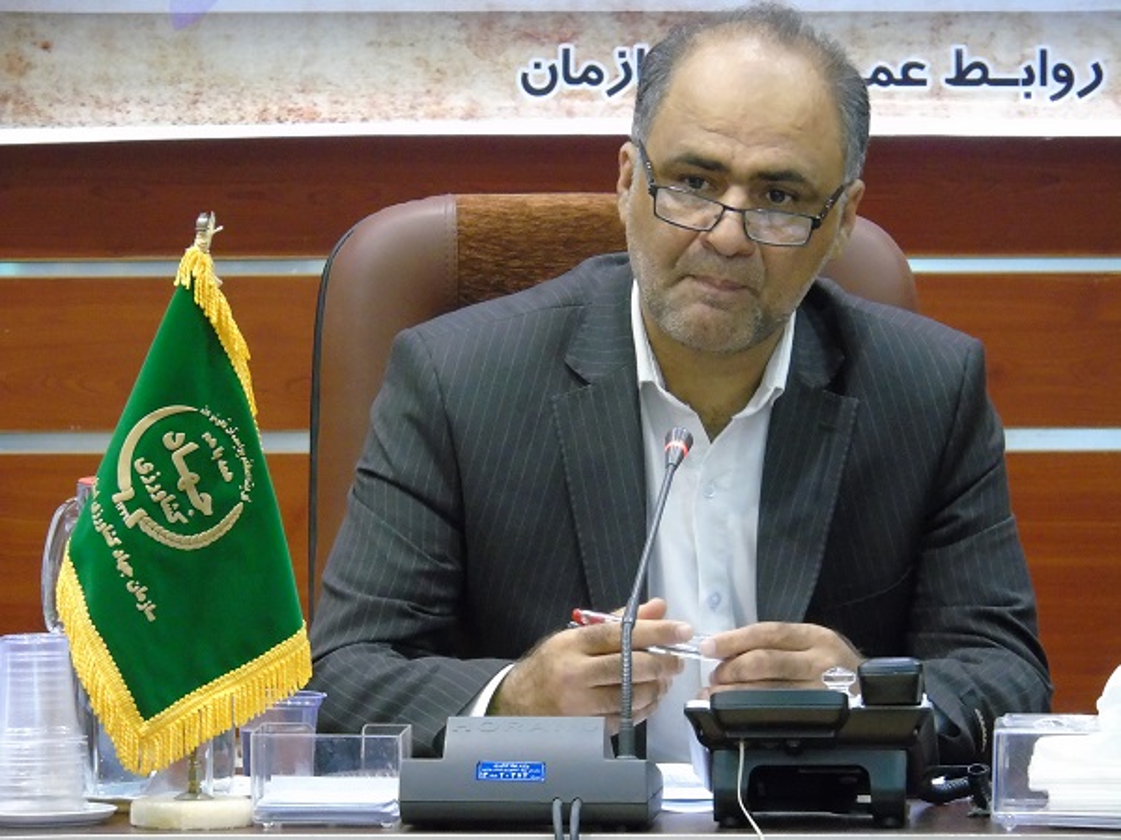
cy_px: 420
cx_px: 560
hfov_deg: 5.5
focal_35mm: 363
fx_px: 11755
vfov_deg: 4.1
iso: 800
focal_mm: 65
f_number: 5.2
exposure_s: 1/10
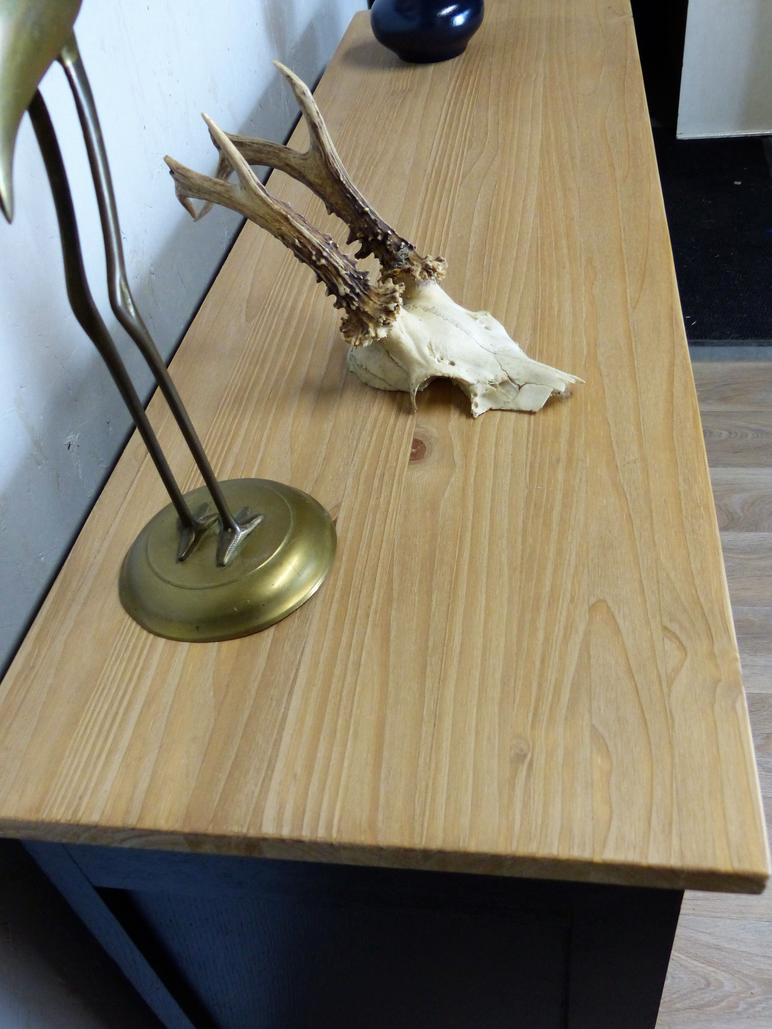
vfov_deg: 58.4
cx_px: 386
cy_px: 514
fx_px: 922
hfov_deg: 45.4
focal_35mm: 31
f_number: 2.8
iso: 400
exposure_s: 1/50
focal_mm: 5.4
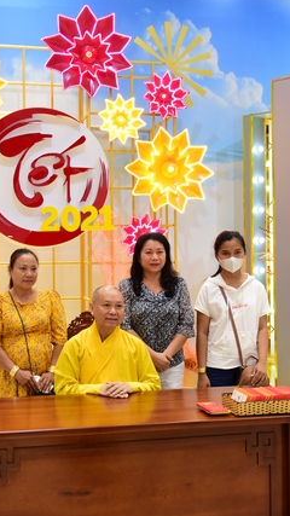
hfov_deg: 23.4
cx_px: 103
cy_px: 255
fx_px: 698
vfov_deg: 40.6
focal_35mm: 51
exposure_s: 1/40
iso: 1000
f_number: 5
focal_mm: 32
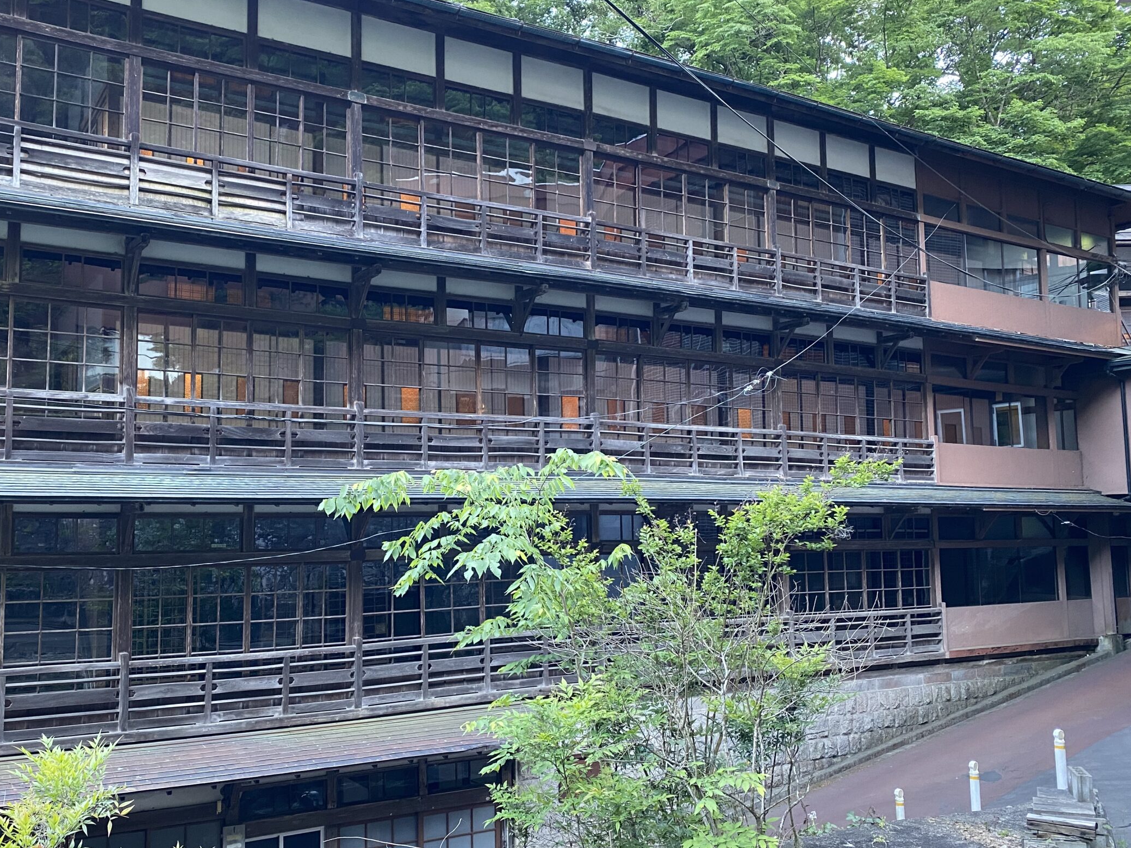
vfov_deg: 44.2
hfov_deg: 56.6
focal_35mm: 32
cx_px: 480
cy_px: 442
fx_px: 1046
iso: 200
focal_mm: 4.25
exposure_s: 1/60
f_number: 1.8
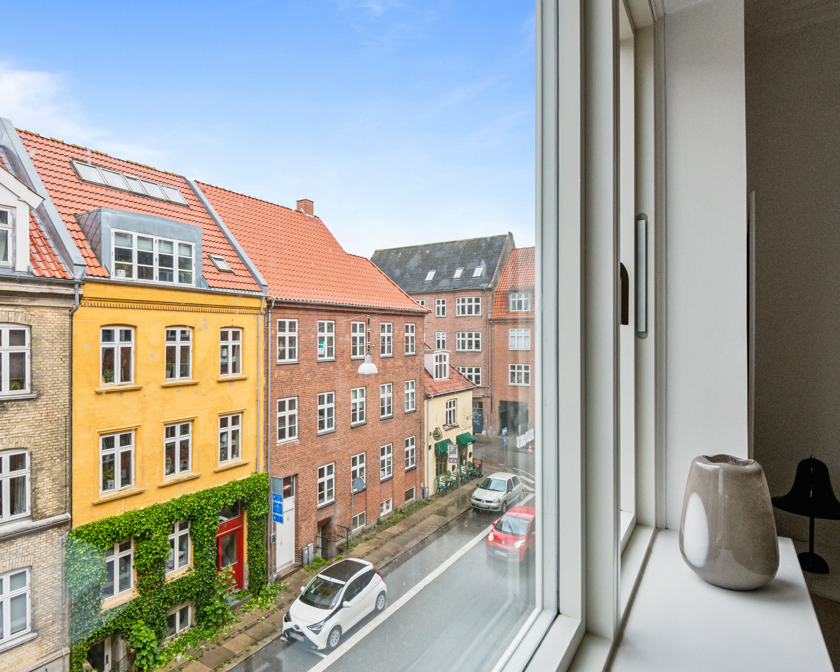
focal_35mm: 20
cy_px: 332
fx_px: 497
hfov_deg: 79.7
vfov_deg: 68.1
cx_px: 351
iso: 800
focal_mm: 17
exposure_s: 1/160
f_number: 11
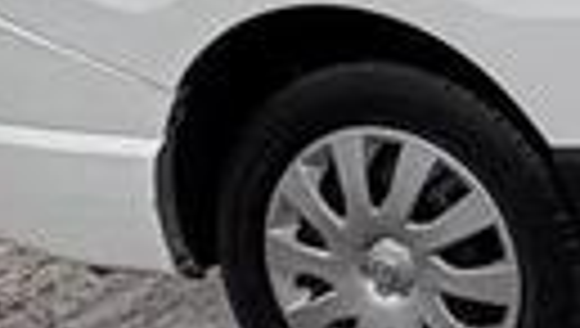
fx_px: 1633
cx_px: 1740
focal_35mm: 106
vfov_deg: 9.8
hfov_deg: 11.4
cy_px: -526
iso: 40
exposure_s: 1/190
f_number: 2.2
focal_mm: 2.22
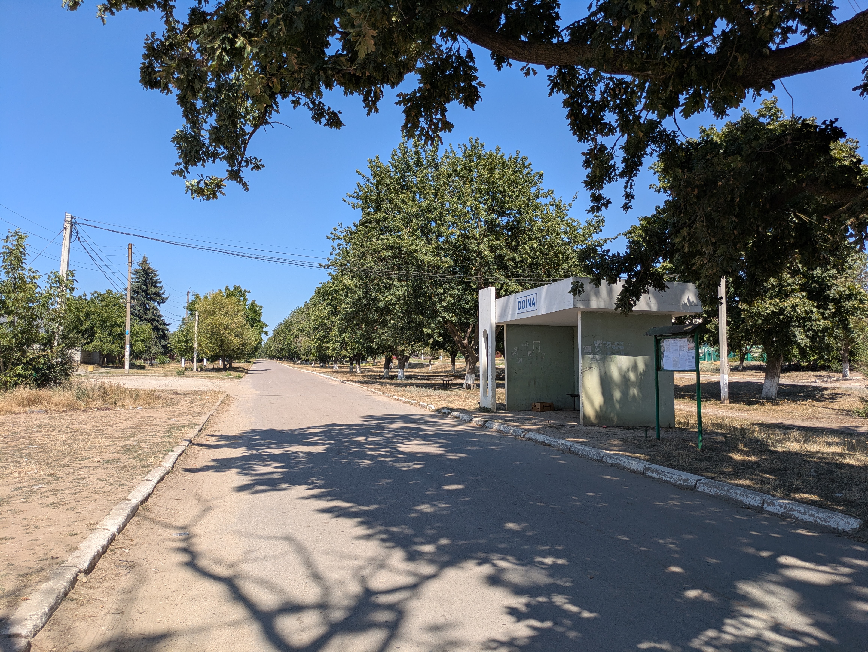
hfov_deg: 69.4
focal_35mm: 25
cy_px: 326
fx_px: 627
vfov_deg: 54.9
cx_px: 434
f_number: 1.89
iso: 47
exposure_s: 1/1616
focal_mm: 5.43
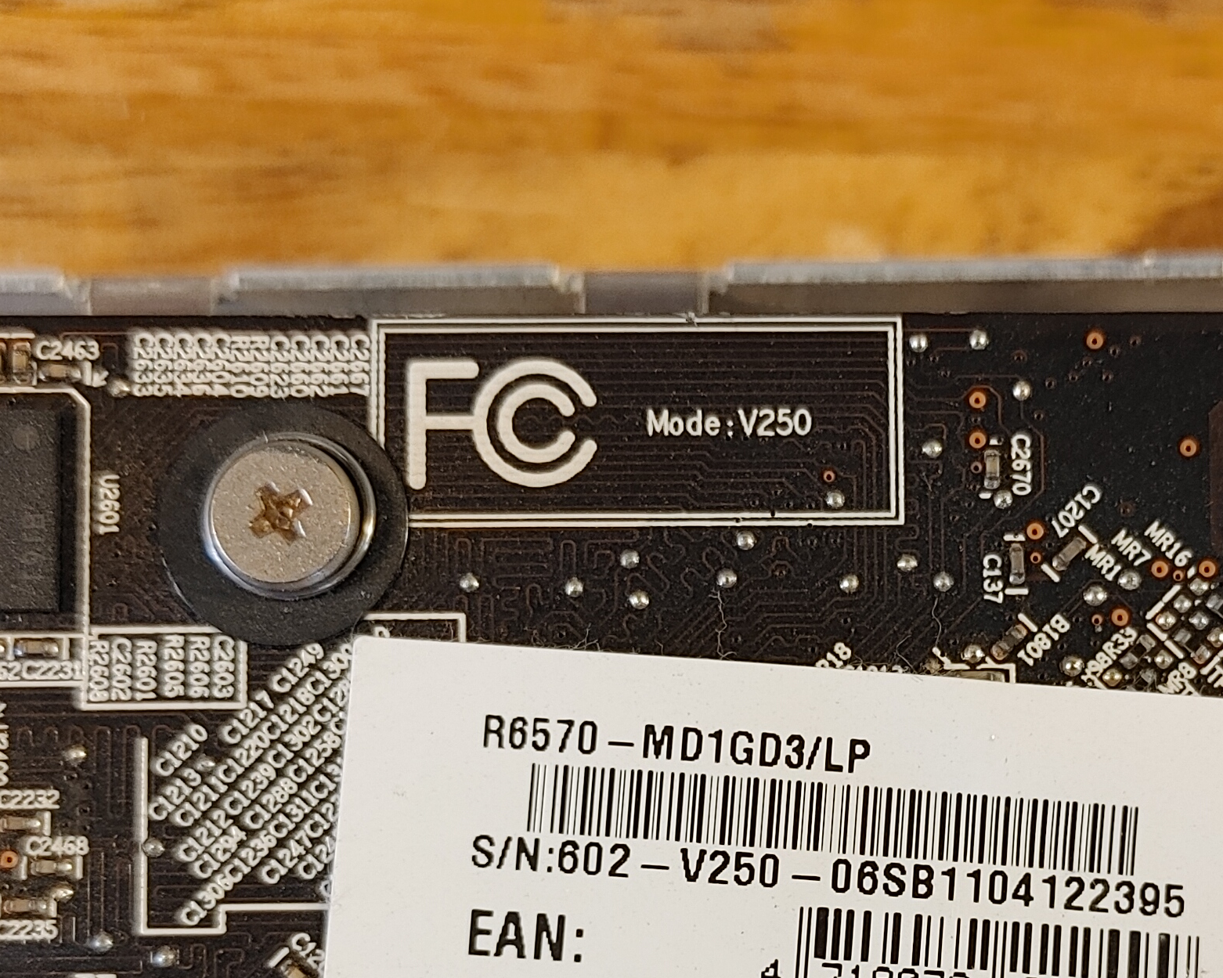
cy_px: 882
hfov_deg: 28.9
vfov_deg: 22.9
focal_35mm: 65
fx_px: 2352
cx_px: 824
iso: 200
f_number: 1.8
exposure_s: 1/100
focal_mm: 4.81
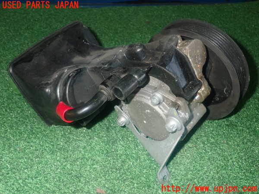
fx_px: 284
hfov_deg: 49.0
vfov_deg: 37.7
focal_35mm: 38
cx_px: 130
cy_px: 97
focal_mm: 6.83
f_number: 8
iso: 800
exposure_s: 1/40
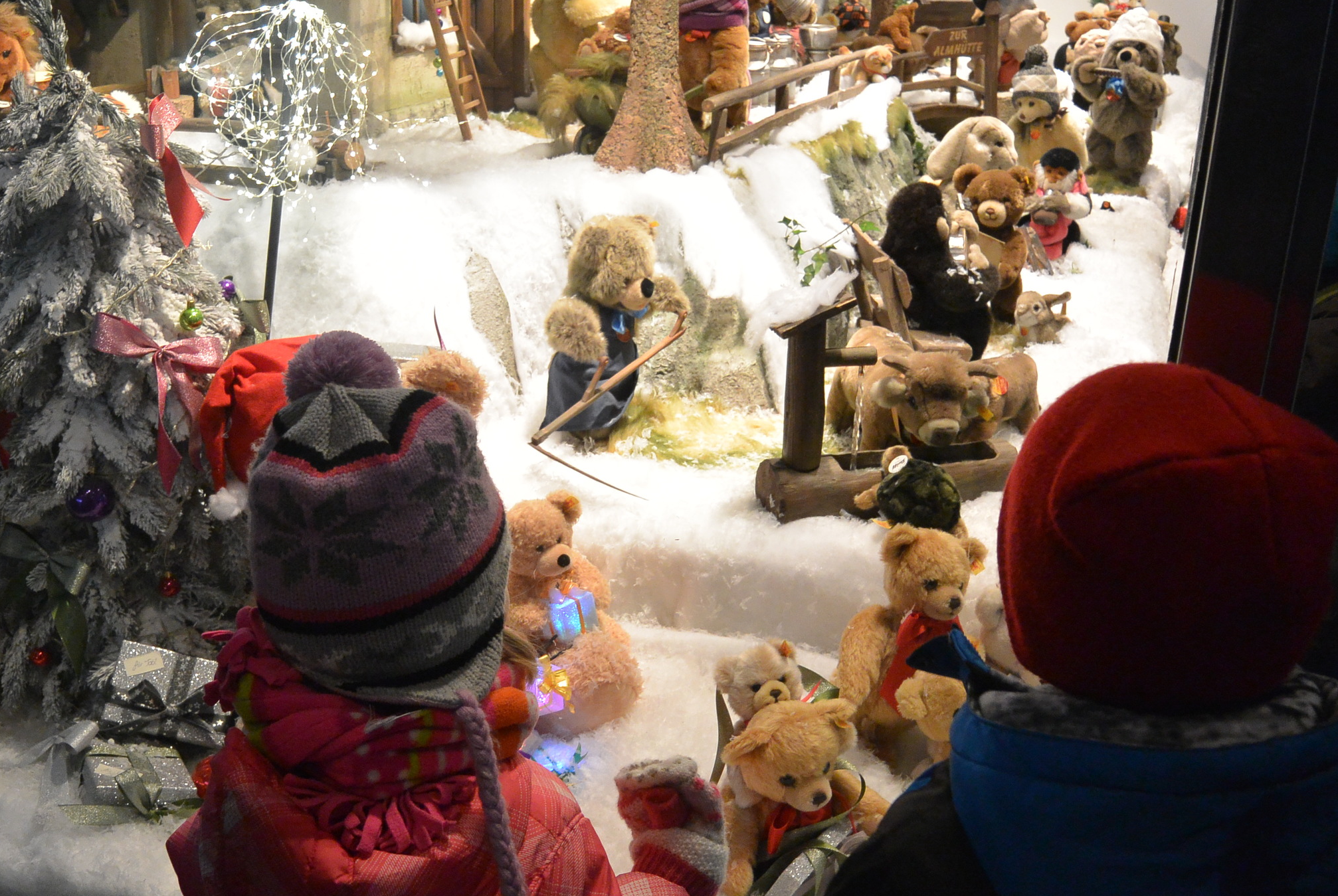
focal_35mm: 36
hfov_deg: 52.9
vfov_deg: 37.0
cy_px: 492
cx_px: 585
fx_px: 1340
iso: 640
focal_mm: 11
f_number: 3.5
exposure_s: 1/125
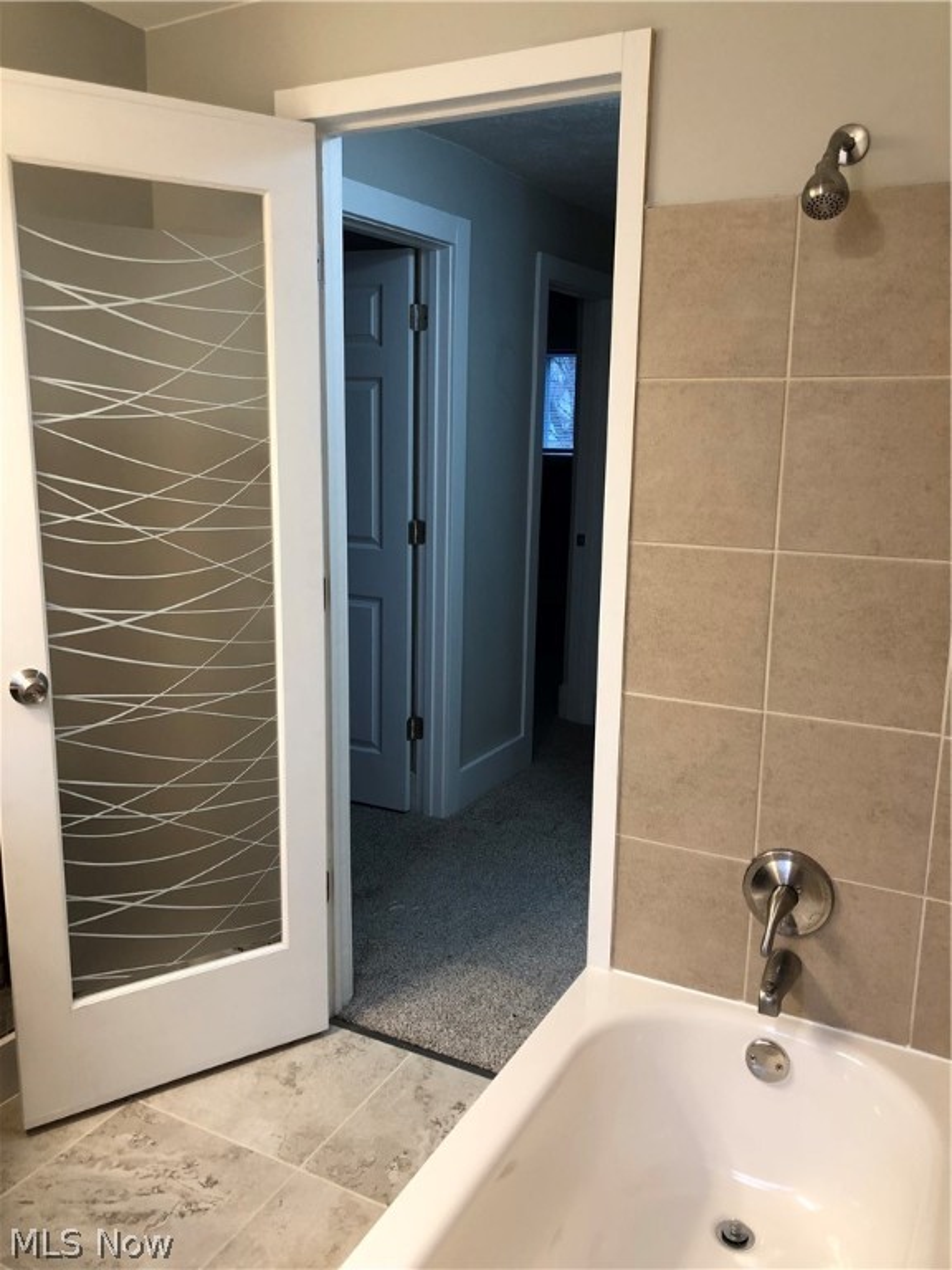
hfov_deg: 49.7
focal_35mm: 28
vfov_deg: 63.4
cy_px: 635
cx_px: 476
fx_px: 1027
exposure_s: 1/24
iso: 40
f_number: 1.8
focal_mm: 3.99
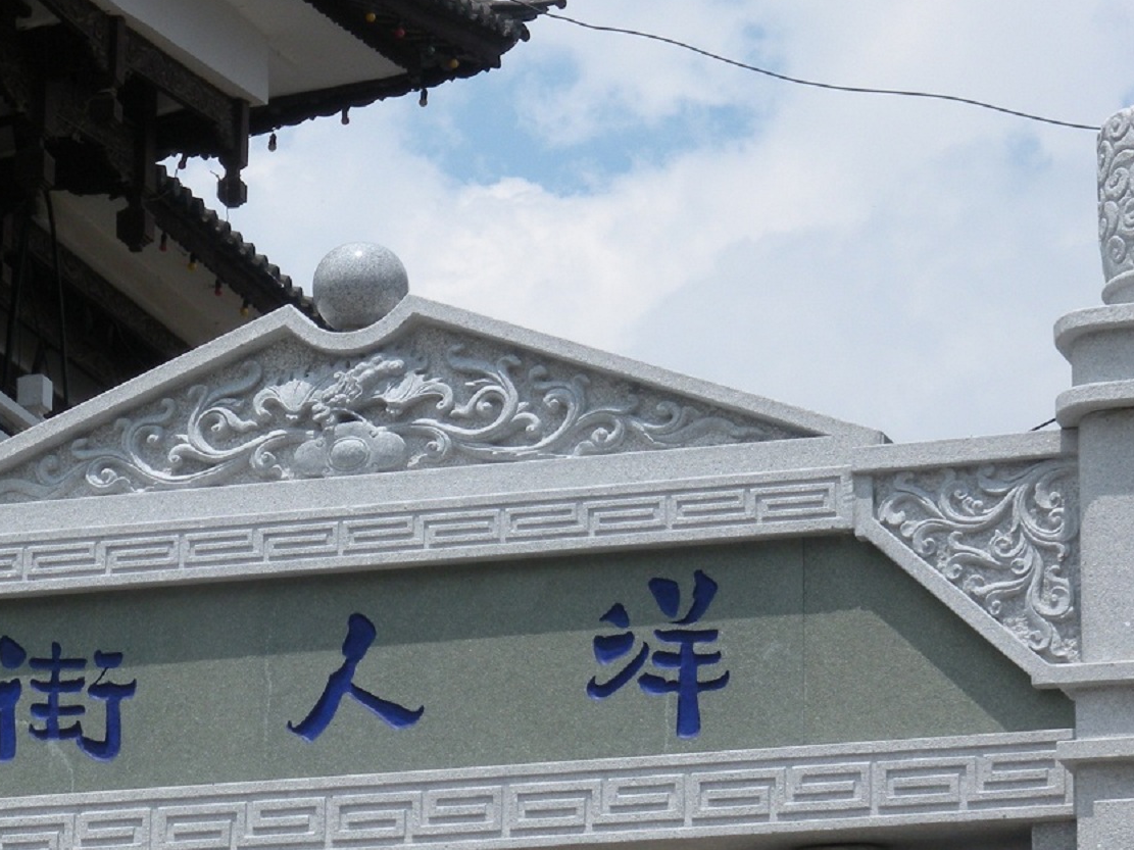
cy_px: 473
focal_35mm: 180
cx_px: 354
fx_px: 5896
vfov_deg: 8.2
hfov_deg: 11.0
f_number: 5
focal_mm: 17.4
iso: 64
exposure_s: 1/532
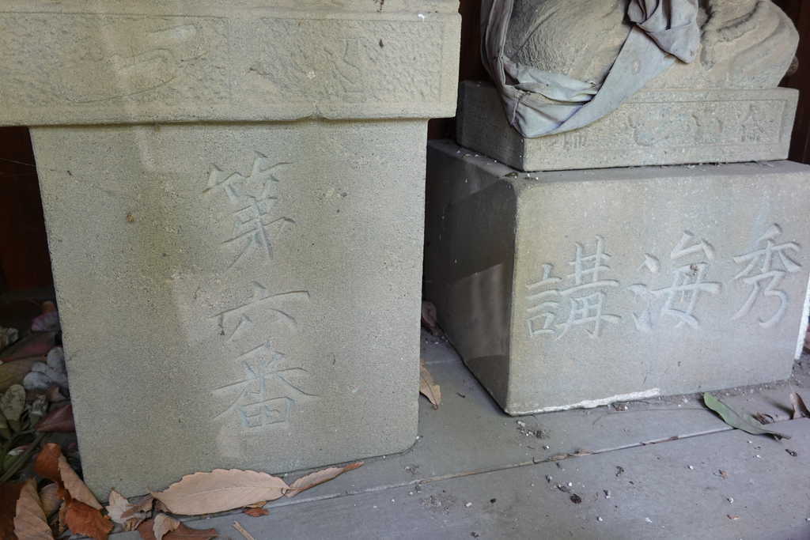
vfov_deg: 43.6
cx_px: 405
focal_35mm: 30
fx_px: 675
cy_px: 270
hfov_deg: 61.9
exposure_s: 1/30
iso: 250
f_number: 3.5
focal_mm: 11.29
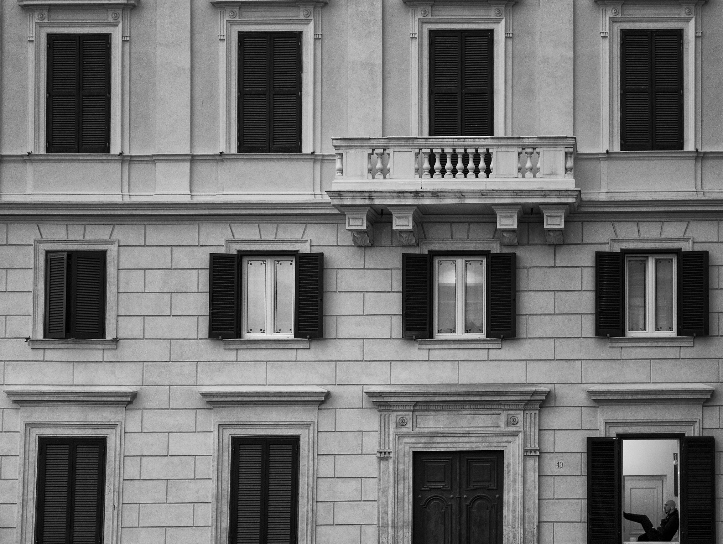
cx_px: 372
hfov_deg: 36.8
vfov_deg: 28.1
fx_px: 1087
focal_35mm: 52
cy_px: 280
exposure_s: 1/50
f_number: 1.7
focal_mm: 25
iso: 800
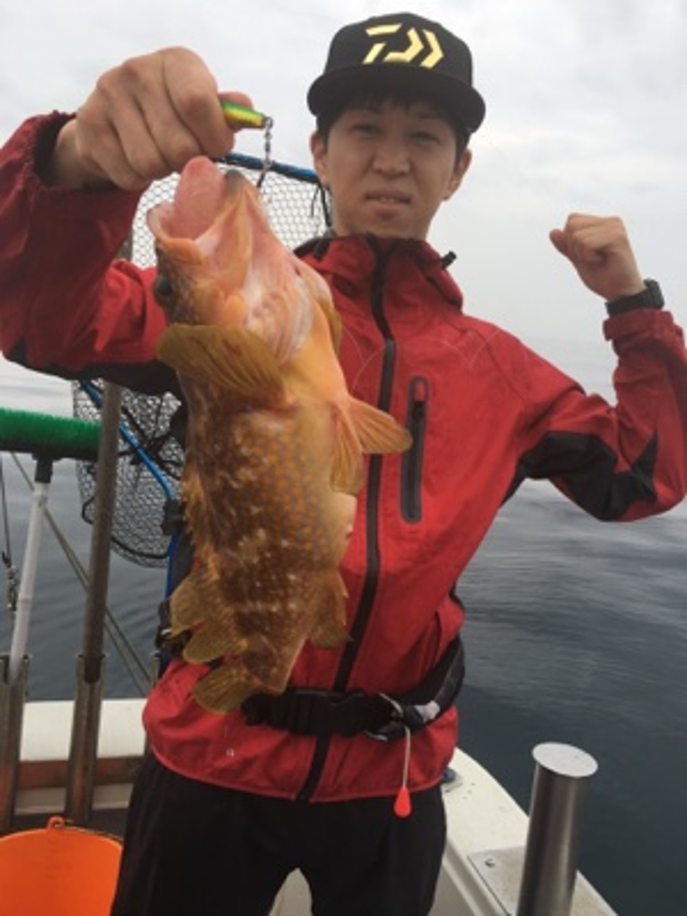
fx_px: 767
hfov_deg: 48.2
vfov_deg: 61.7
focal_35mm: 29
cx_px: 344
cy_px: 458
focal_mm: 4.15
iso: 25
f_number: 2.2
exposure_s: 1/315
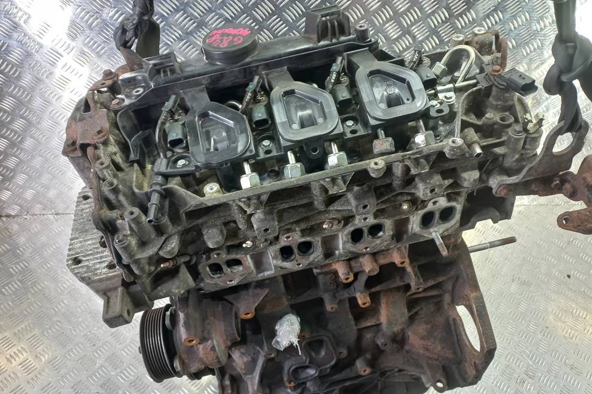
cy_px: 221
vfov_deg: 47.8
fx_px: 444
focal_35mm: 27
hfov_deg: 67.4
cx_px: 303
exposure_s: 1/50
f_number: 1.8
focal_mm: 4.6
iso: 200
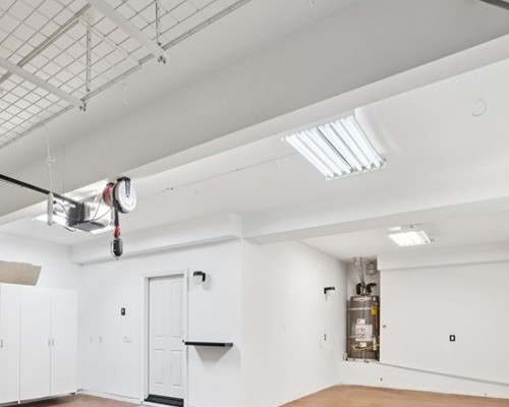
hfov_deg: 59.5
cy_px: 324
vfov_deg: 53.2
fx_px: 377
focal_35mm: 25
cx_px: 65
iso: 400
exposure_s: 1/20
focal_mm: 13
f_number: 8
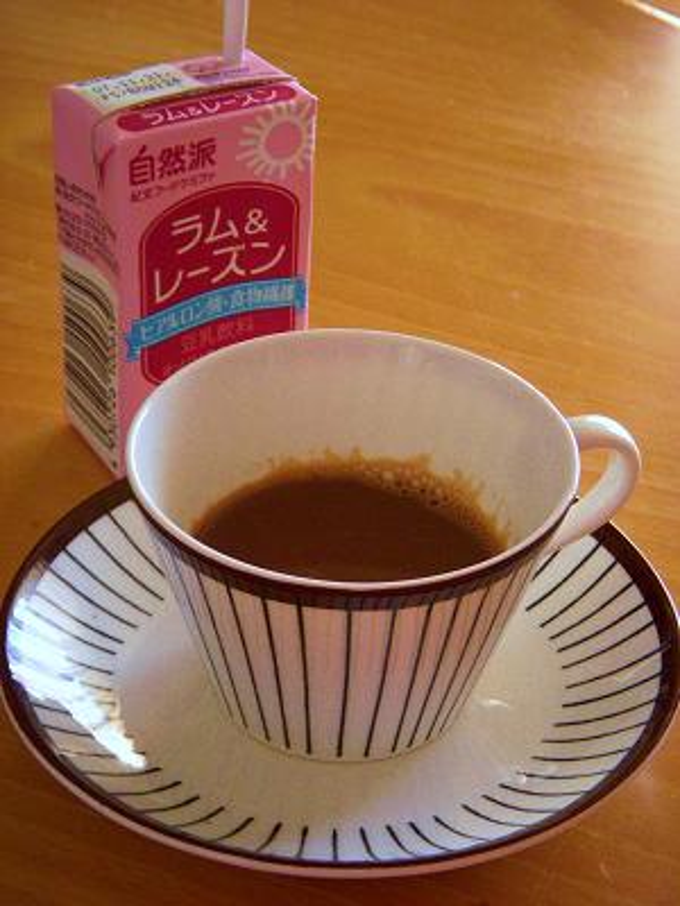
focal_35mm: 85
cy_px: 453
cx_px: 340
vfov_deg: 23.0
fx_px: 2226
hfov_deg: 17.4
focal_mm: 14.1
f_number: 4
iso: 320
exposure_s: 1/15
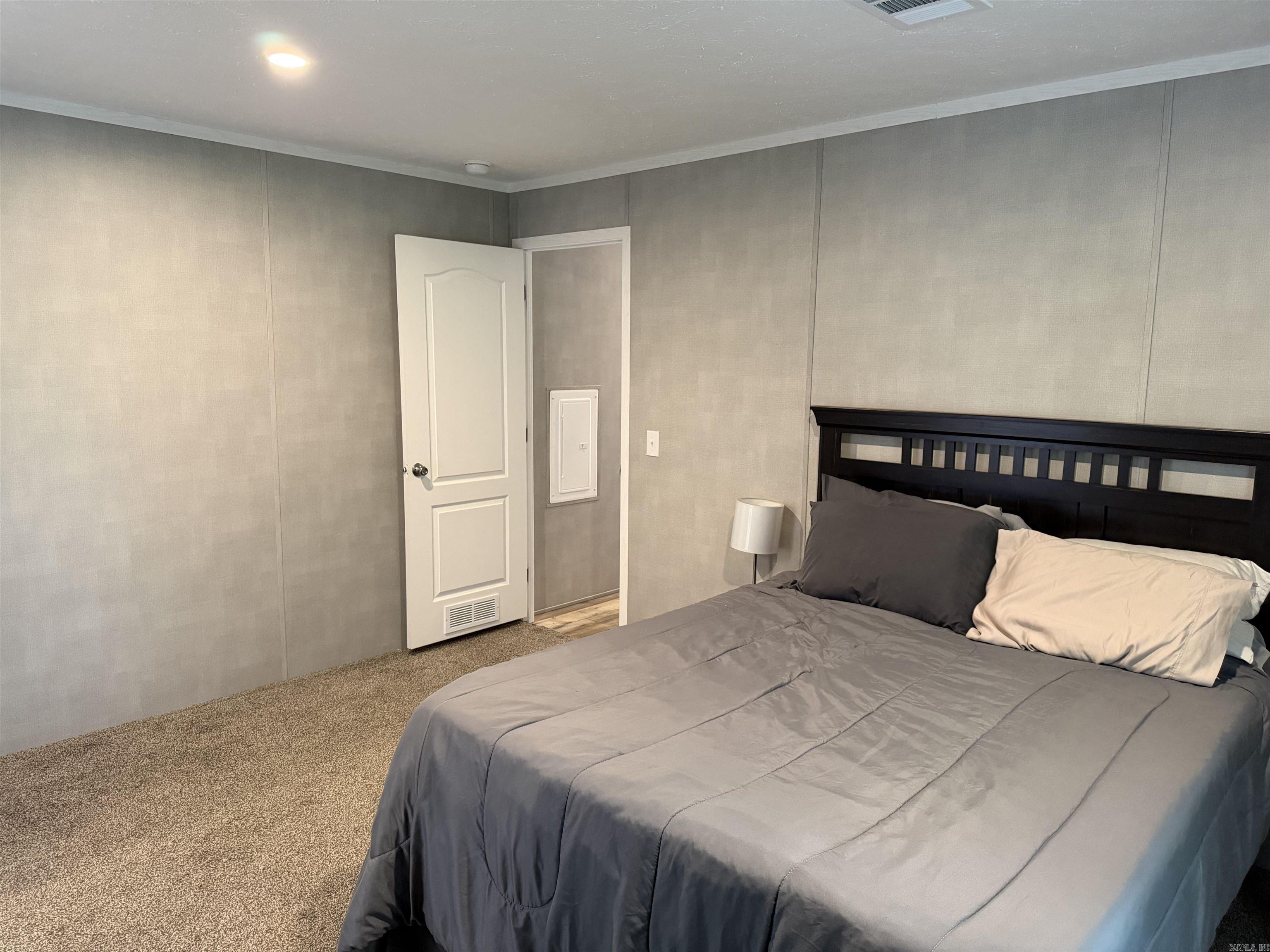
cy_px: 476
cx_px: 635
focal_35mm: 24
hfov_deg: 71.6
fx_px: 881
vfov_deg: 56.8
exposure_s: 1/60
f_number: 1.78
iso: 500
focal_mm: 6.76
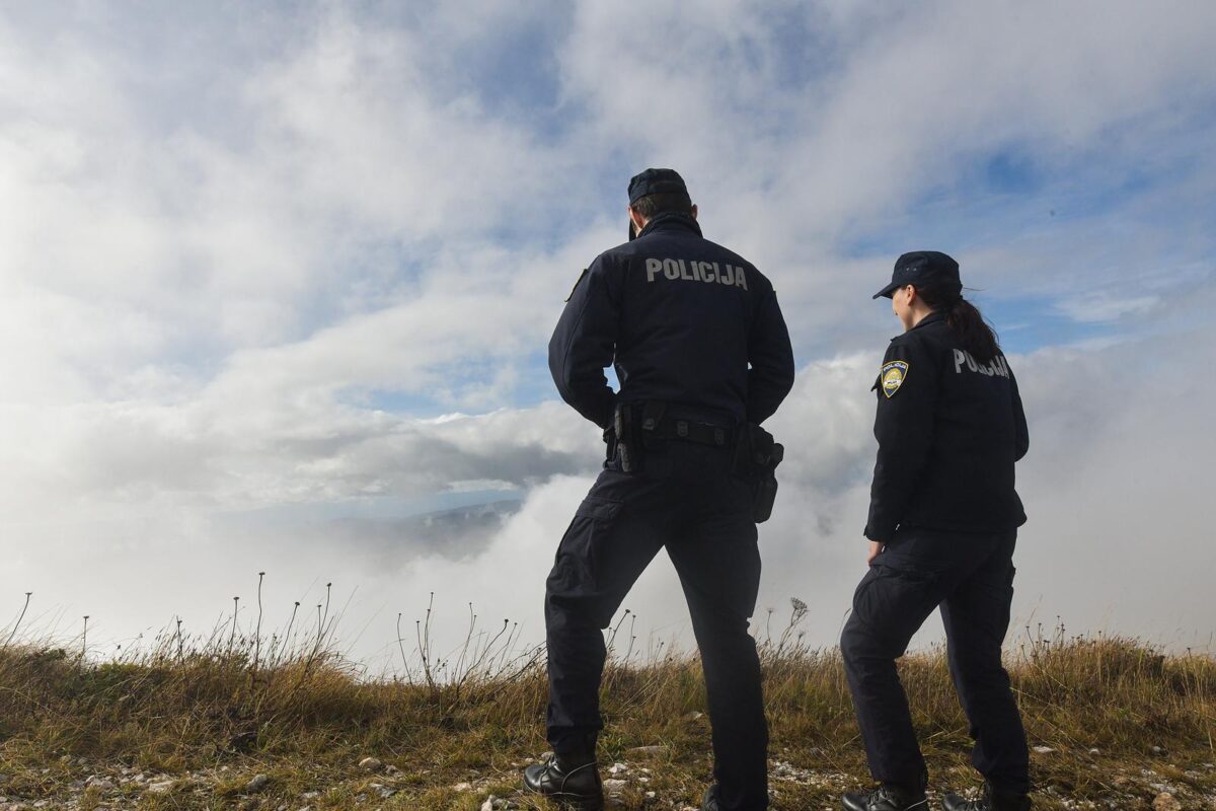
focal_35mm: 24
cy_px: 406
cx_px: 608
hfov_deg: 73.7
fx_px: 811
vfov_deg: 53.1
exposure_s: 1/3200
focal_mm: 24
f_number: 16
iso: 1000
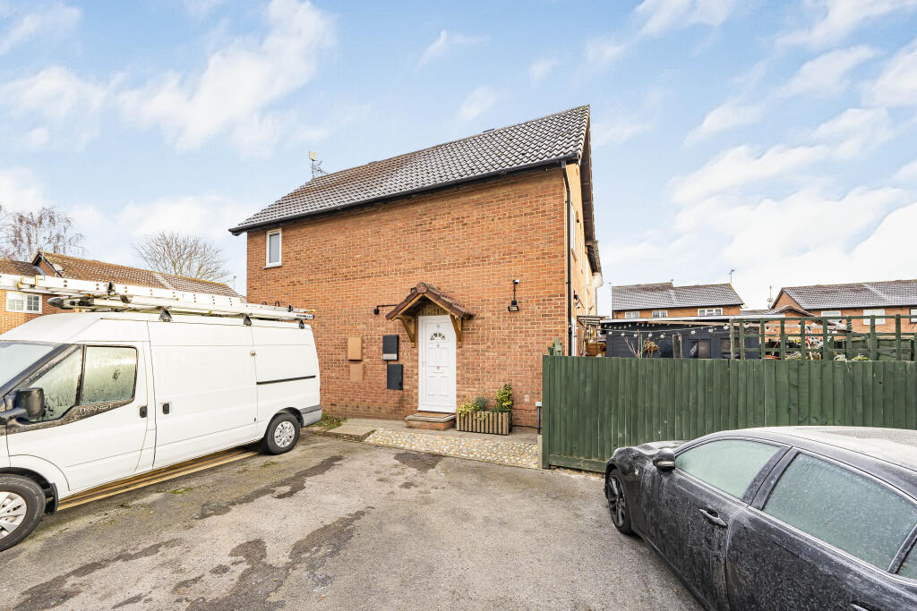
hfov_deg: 108.3
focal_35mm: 13
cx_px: 458
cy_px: 306
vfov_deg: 85.4
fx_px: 331
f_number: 9
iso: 320
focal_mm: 13
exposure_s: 1/100
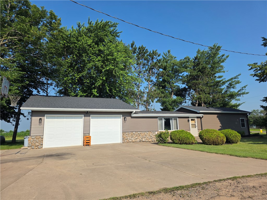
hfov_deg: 73.9
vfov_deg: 58.9
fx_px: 177
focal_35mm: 23
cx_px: 134
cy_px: 100
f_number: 1.7
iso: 80
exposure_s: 1/6809
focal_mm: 6.3
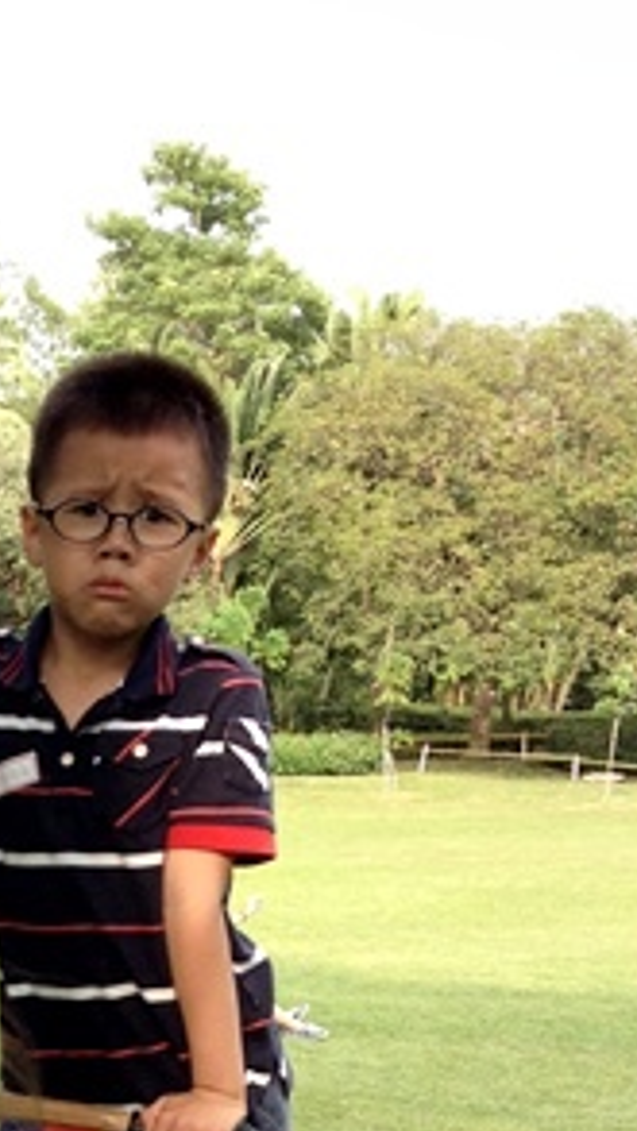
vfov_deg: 22.0
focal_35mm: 91
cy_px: 1289
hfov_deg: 12.8
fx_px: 2730
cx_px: -222
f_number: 2.4
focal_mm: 4.28
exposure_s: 1/287
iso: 50
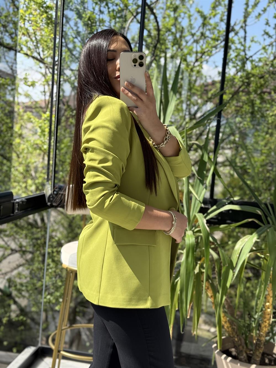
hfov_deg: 30.3
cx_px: 138
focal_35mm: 48
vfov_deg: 39.7
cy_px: 184
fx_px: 510
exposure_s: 1/975
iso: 80
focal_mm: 6.76
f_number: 1.78
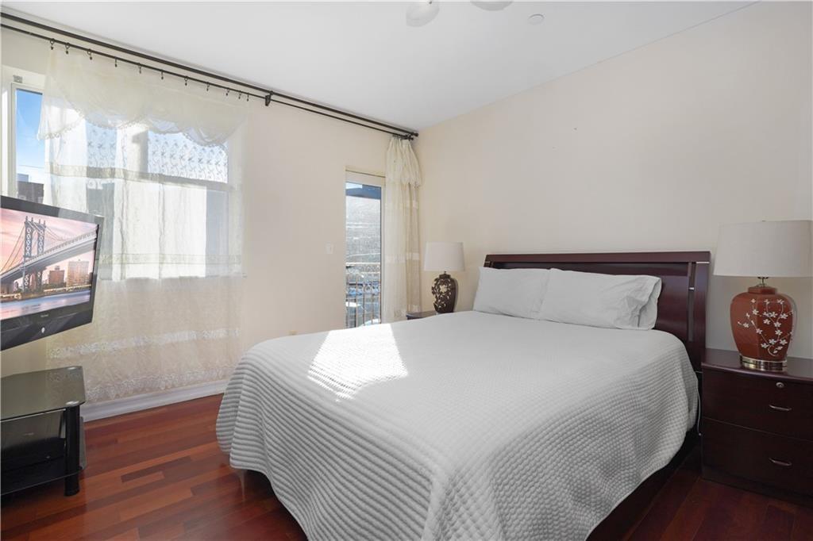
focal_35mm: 16
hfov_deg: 95.0
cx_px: 406
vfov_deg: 72.0
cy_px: 270
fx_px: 372
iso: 100
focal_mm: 11
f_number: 4
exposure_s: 1/250
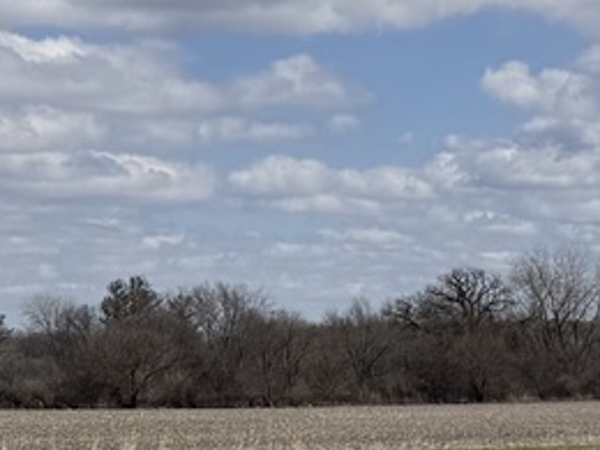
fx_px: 2305
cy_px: 646
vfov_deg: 10.8
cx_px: 1449
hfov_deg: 11.9
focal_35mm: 133
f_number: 1.78
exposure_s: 1/9091
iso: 80
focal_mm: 6.76
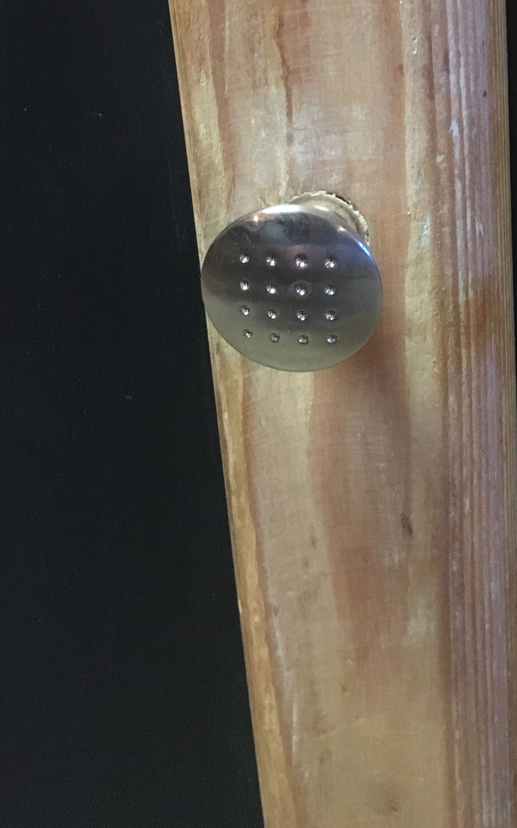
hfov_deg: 22.4
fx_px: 1240
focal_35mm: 55
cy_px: 140
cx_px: 547
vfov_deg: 35.4
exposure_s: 1/17
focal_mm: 4.15
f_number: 2.2
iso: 500
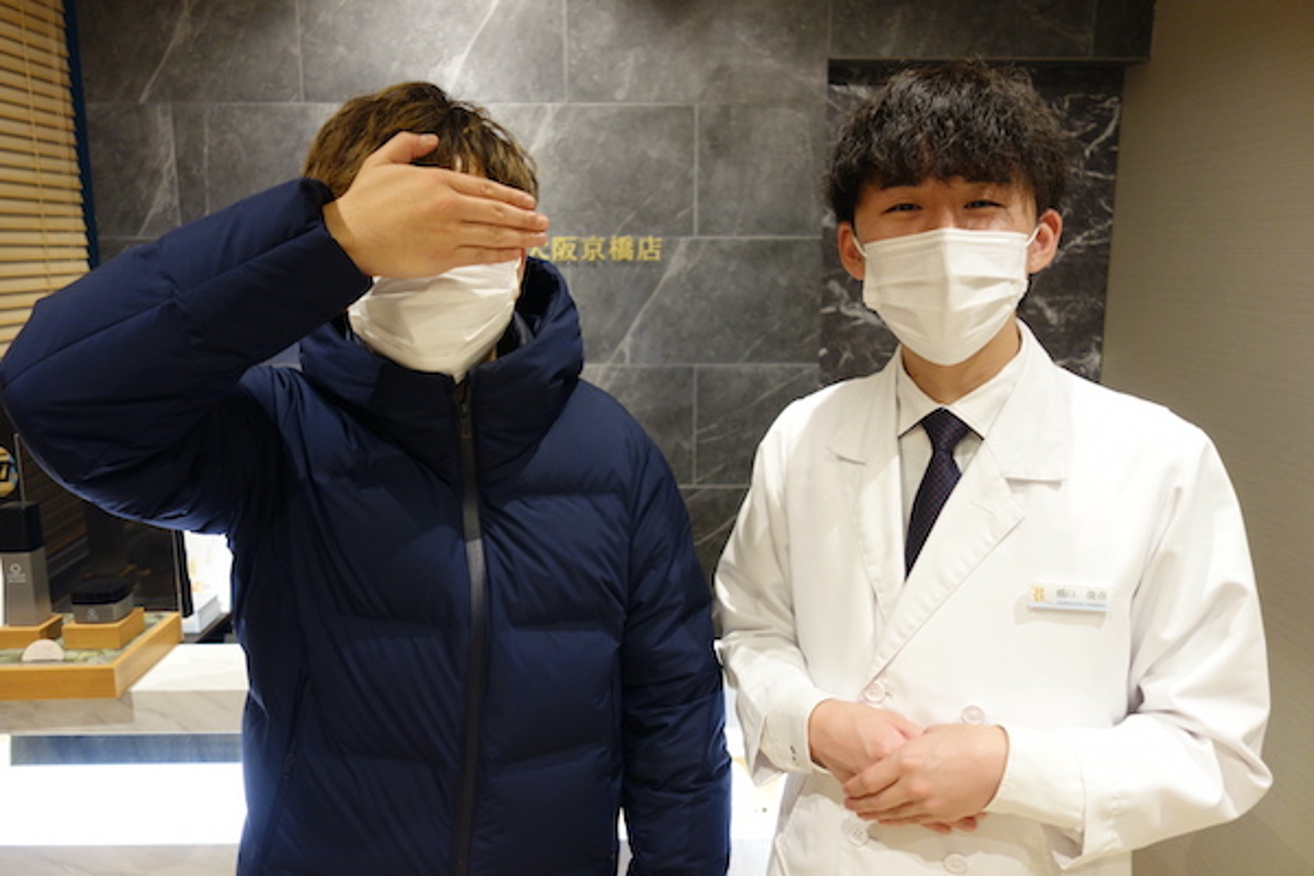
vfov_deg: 46.4
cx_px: 657
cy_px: 438
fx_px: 1022
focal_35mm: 28
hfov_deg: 65.5
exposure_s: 1/30
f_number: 1.8
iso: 250
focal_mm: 10.4
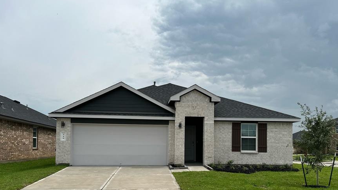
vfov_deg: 37.1
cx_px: 169
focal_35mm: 31
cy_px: 135
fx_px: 278
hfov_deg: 62.6
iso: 80
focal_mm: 6.86
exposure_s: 1/8929
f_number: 1.78
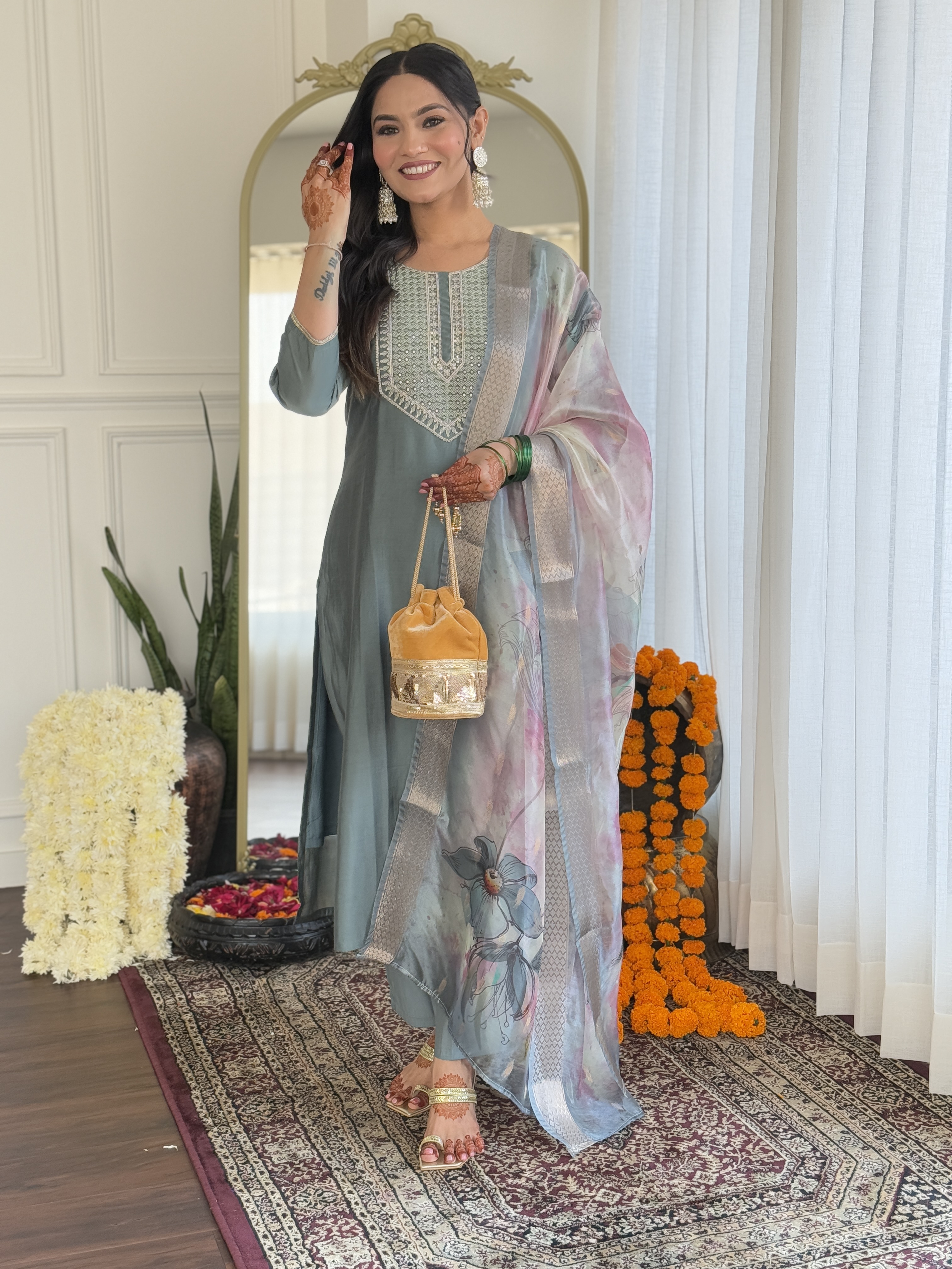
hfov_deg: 30.3
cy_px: 634
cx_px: 476
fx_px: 1760
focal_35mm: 48
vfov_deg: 39.7
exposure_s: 1/104
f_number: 1.78
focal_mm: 6.76
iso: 160
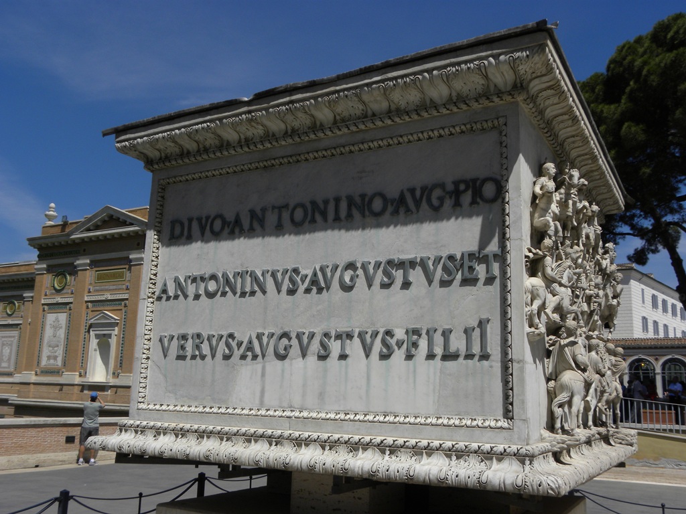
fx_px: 654
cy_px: 257
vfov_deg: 42.9
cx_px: 343
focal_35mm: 33
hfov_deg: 55.4
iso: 64
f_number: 6.3
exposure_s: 1/454
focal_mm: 5.9
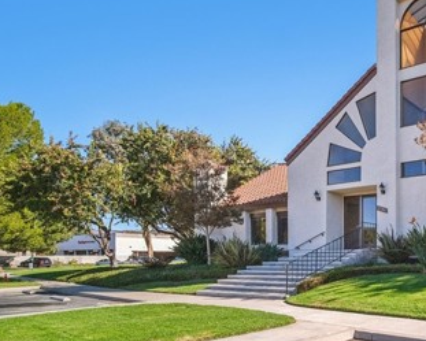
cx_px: 416
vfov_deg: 53.2
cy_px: 175
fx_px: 341
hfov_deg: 52.3
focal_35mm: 27
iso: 160
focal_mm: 9
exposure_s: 1/150
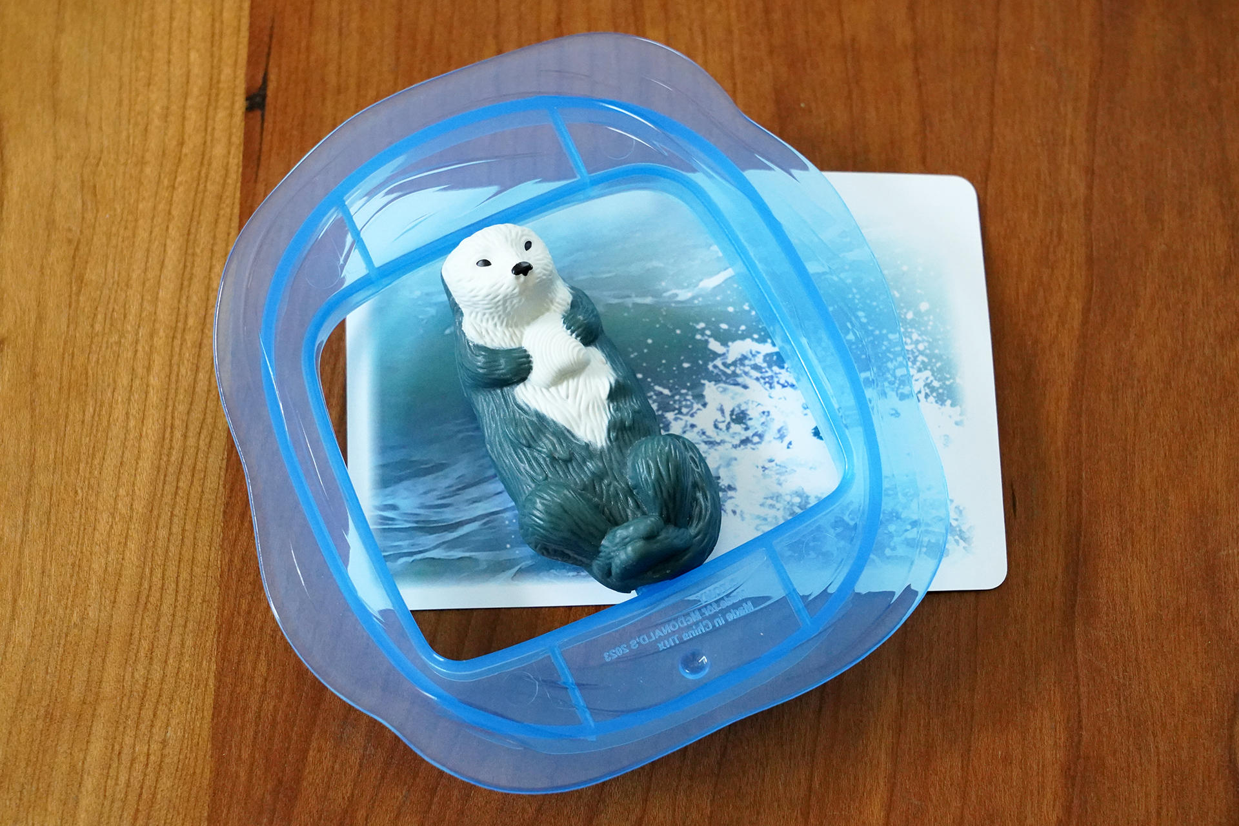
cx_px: 620
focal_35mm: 91
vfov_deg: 15.0
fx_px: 3132
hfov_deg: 22.4
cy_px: 413
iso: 10000
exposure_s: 1/125
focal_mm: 91
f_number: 10
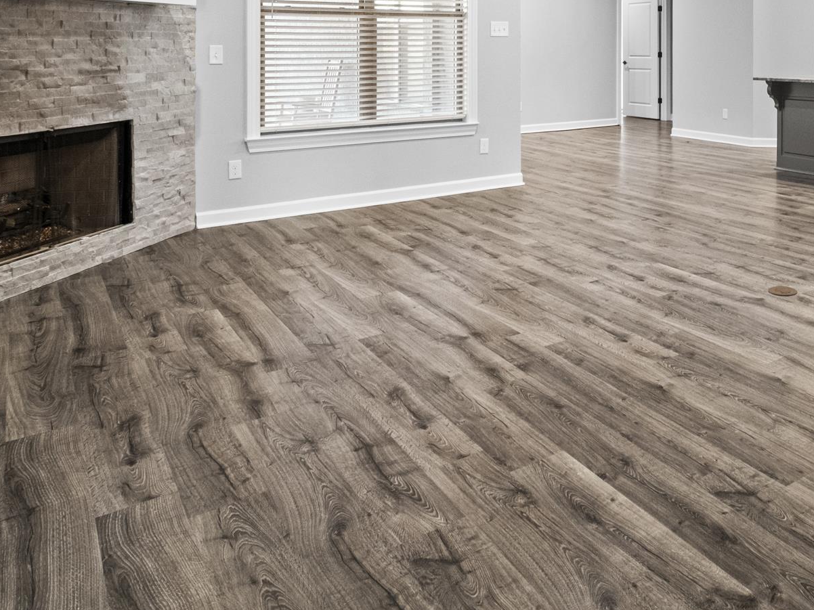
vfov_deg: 43.0
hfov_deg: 57.1
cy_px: 65
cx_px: 605
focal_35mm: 30
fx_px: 705
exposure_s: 1/2
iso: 800
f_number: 8
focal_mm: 10
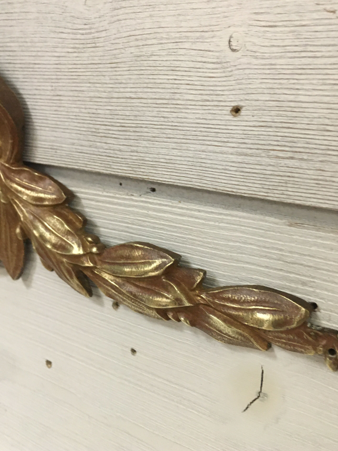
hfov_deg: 41.7
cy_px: 199
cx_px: 196
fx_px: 443
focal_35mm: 34
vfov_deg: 53.8
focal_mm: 4.15
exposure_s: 1/25
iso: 200
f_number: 2.2
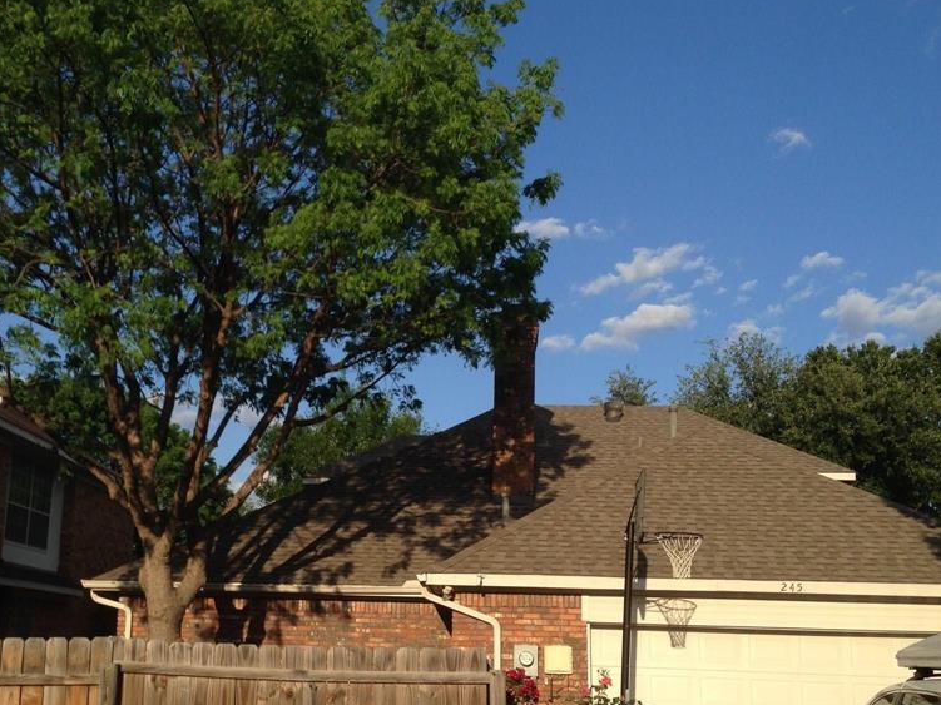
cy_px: 447
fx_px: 1223
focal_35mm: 45
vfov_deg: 32.0
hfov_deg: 42.0
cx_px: 396
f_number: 2.4
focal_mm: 4.12
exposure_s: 1/1427
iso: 50
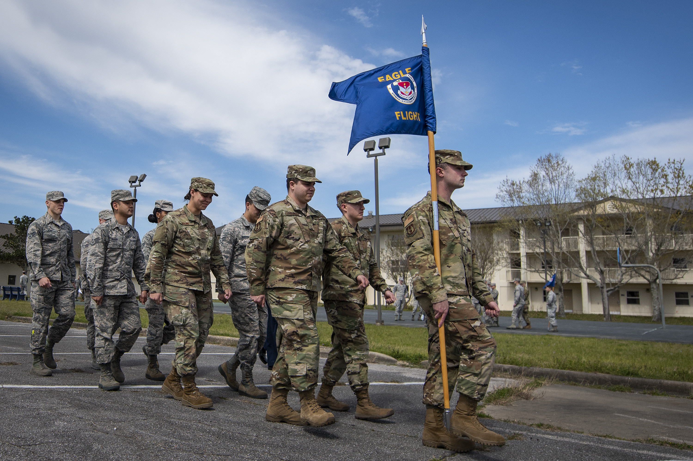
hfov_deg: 104.3
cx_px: 346
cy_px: 230
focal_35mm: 14
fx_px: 269
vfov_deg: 81.2
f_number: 4
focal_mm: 14
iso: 250
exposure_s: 1/5000
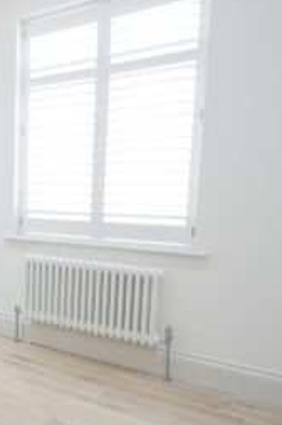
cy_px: 244
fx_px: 448
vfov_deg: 50.6
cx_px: -57
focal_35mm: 38
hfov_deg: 29.9
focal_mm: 16
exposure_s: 1/4
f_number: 8
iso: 200
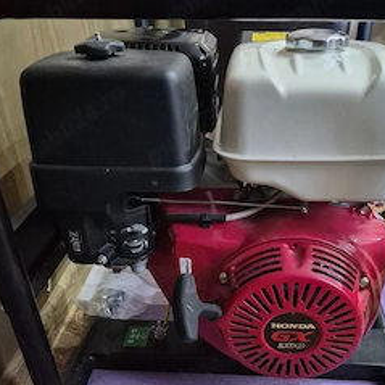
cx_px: 230
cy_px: 271
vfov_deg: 47.3
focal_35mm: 34
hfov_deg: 48.2
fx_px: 428
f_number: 1.8
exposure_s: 1/33
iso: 1600
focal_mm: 5.4
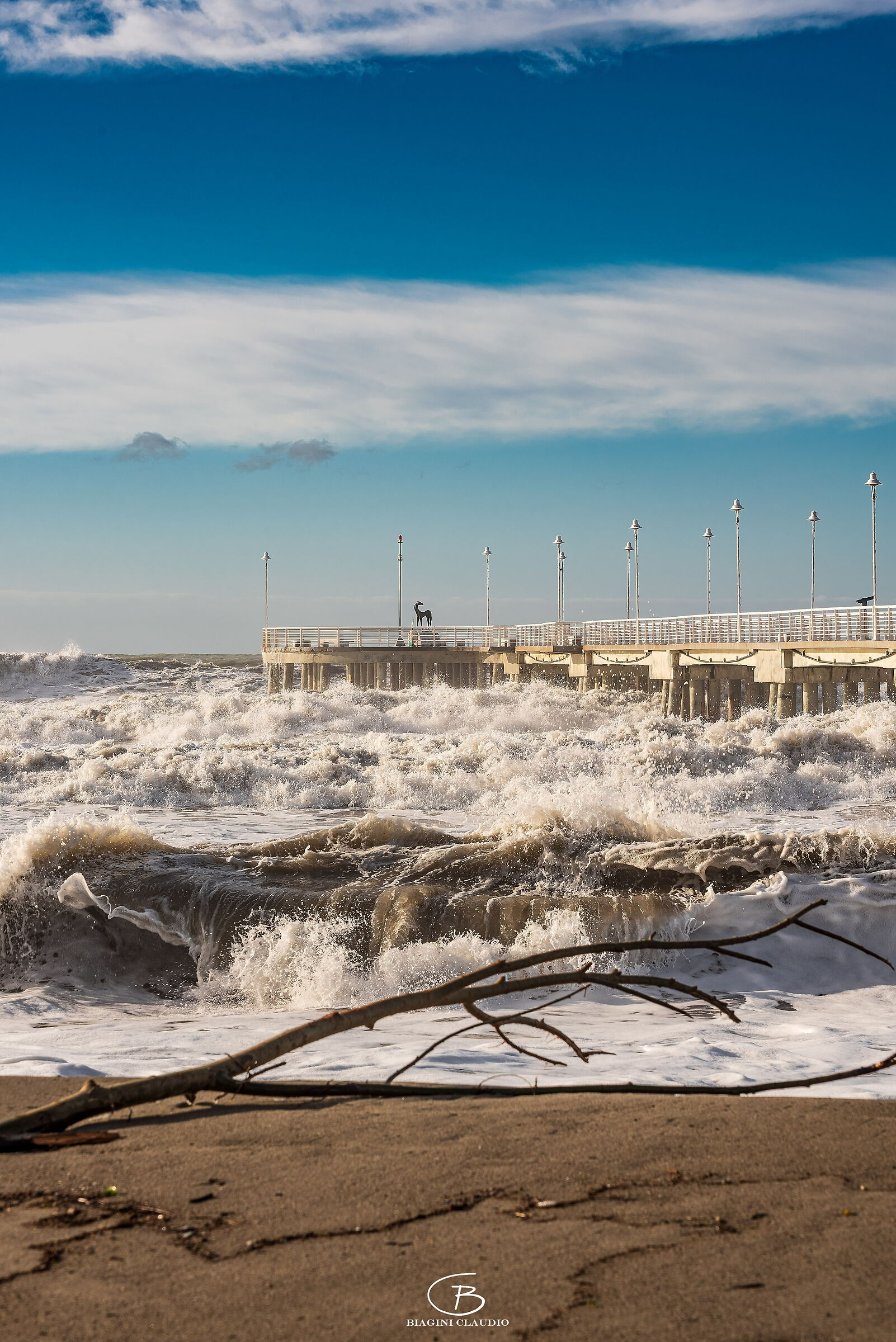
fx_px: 3543
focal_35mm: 95
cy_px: 671
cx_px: 448
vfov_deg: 21.5
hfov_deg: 14.4
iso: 100
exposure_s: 1/250
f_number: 13
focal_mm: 95
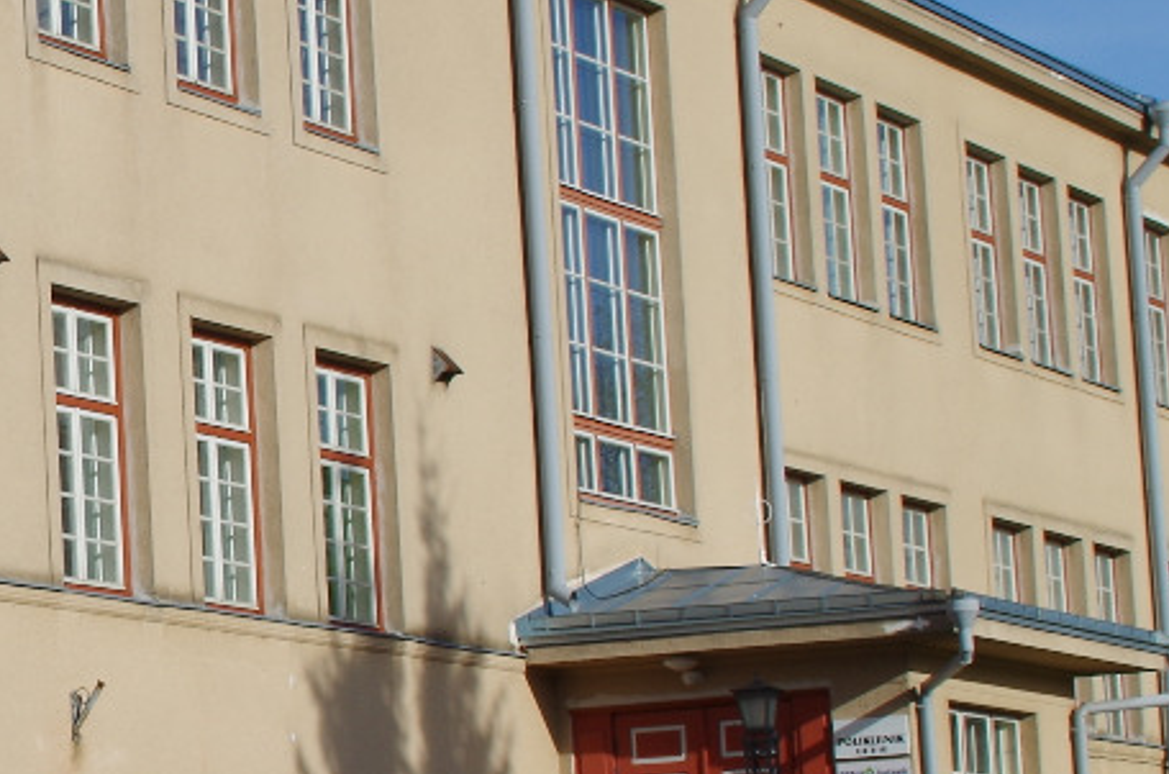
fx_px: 4861
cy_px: 433
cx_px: -274
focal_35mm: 150
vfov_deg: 9.1
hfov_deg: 13.3
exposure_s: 1/160
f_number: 14
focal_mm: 28
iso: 100
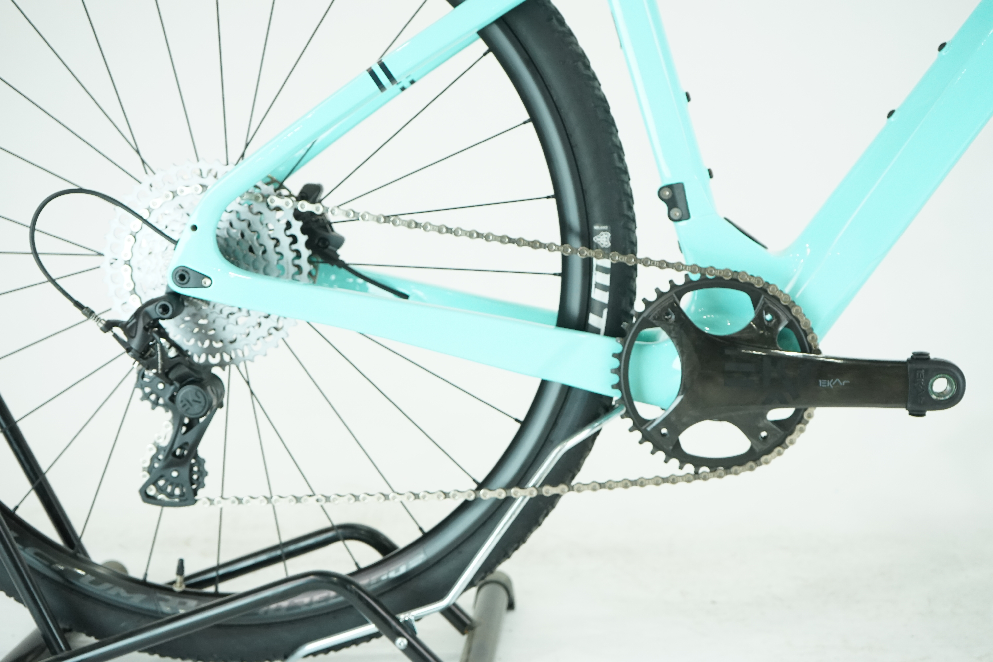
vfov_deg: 28.1
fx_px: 1324
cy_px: 331
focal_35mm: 48
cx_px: 496
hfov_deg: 41.1
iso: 1600
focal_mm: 48
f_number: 5.6
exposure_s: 1/200
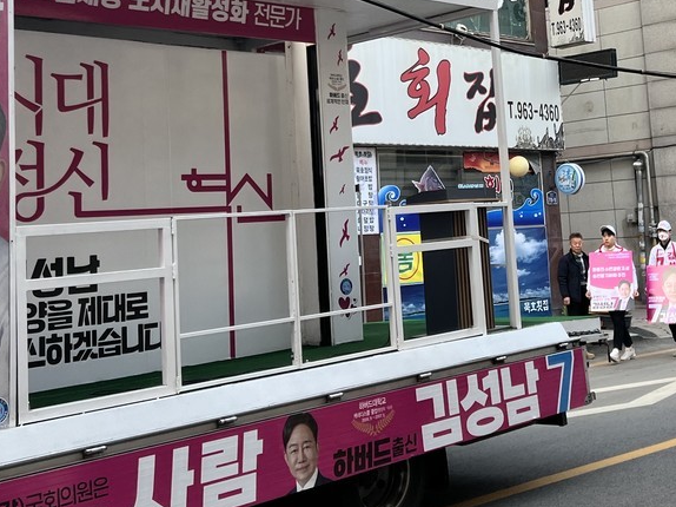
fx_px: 1132
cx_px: 472
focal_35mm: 58
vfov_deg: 24.6
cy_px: 60
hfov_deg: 32.8
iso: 50
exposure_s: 1/295
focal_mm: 5.7
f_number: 1.5
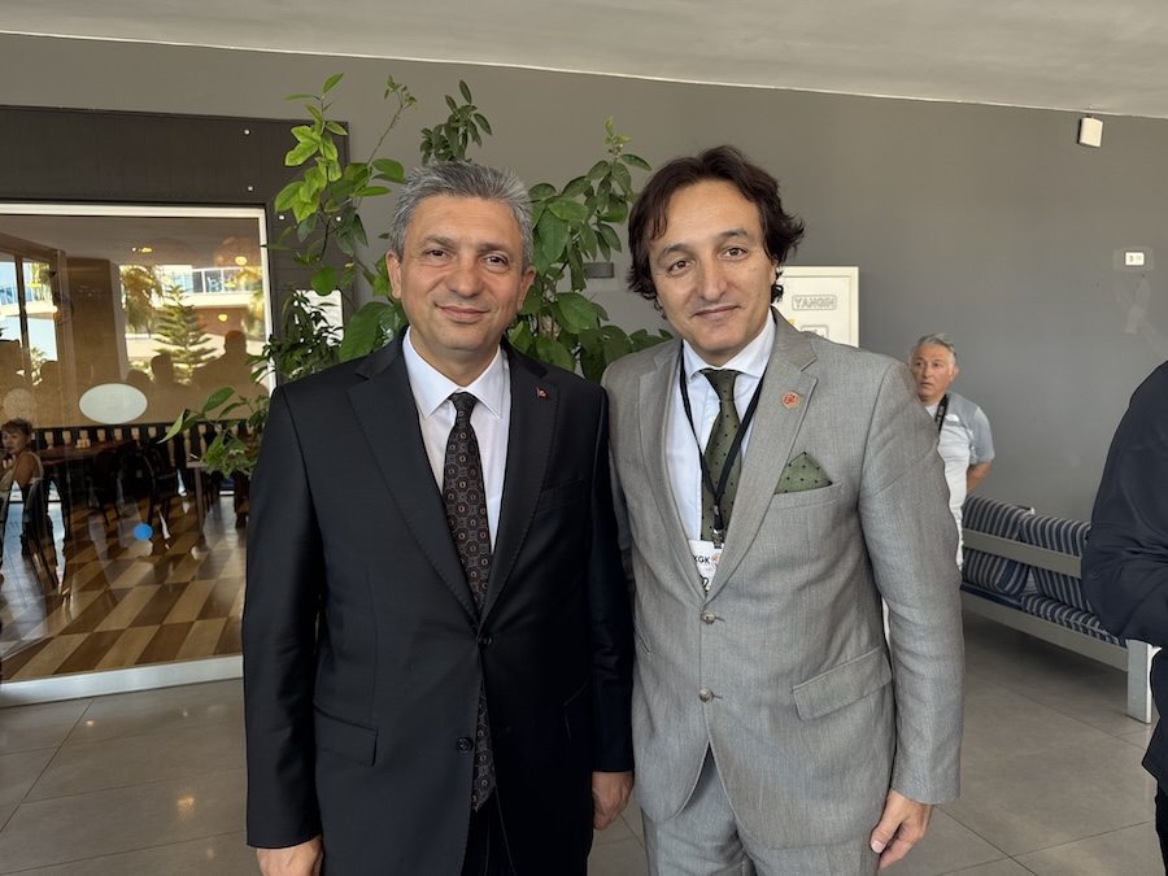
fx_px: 810
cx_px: 584
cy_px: 438
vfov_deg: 56.8
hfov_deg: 71.6
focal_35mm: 24
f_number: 1.78
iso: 100
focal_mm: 6.76
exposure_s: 1/100
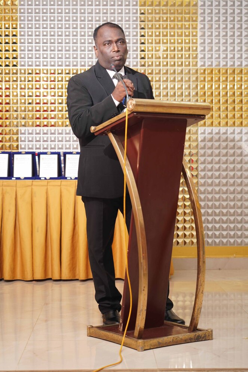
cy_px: 186
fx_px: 816
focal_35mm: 79
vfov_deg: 25.7
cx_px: 124
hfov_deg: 17.3
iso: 500
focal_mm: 79
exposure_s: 1/250
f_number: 4
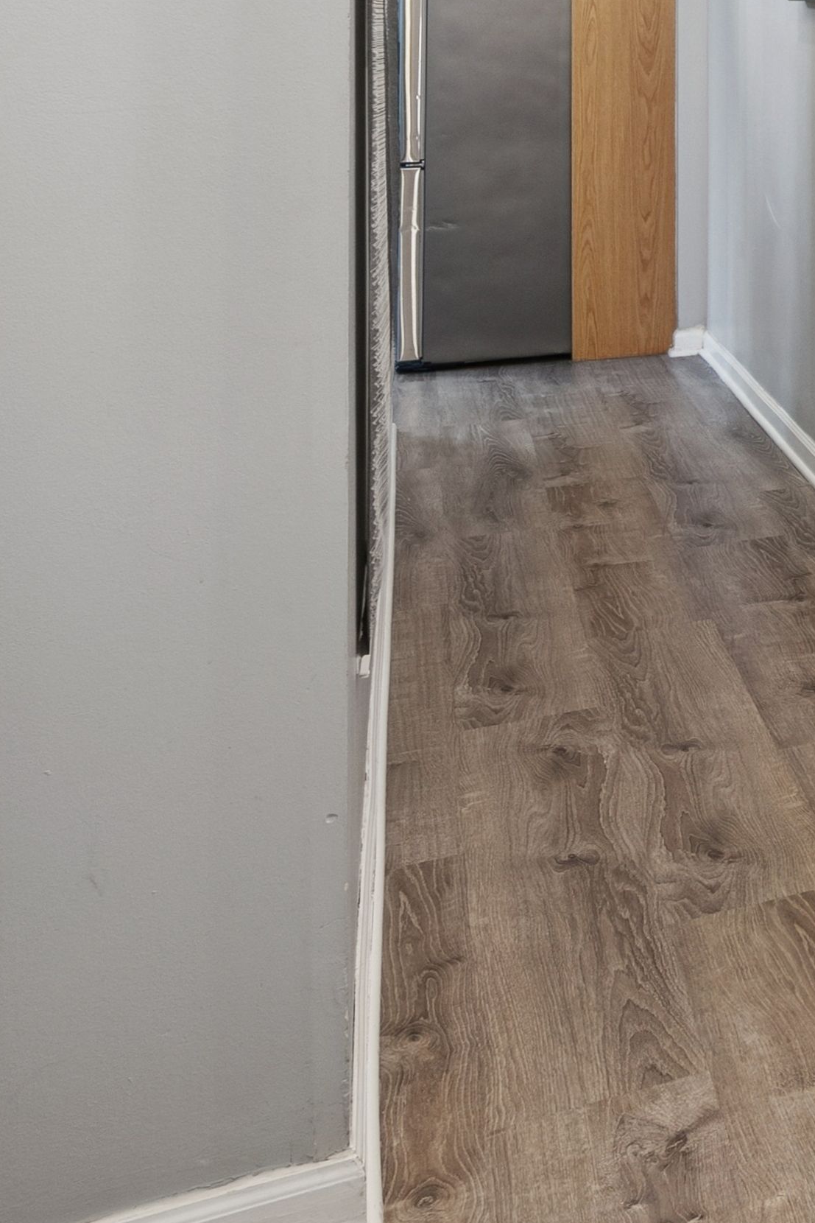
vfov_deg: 34.8
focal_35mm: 51
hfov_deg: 19.8
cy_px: -39
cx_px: 1455
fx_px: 1731
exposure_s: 1/15
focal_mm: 14
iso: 400
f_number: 8
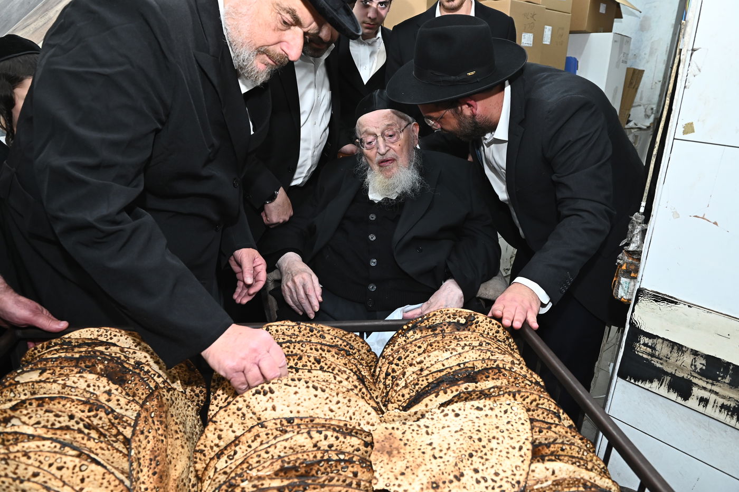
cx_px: 370
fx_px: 492
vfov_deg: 53.1
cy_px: 246
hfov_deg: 73.8
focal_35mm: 24
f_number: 6.3
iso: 1600
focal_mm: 24
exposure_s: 1/200
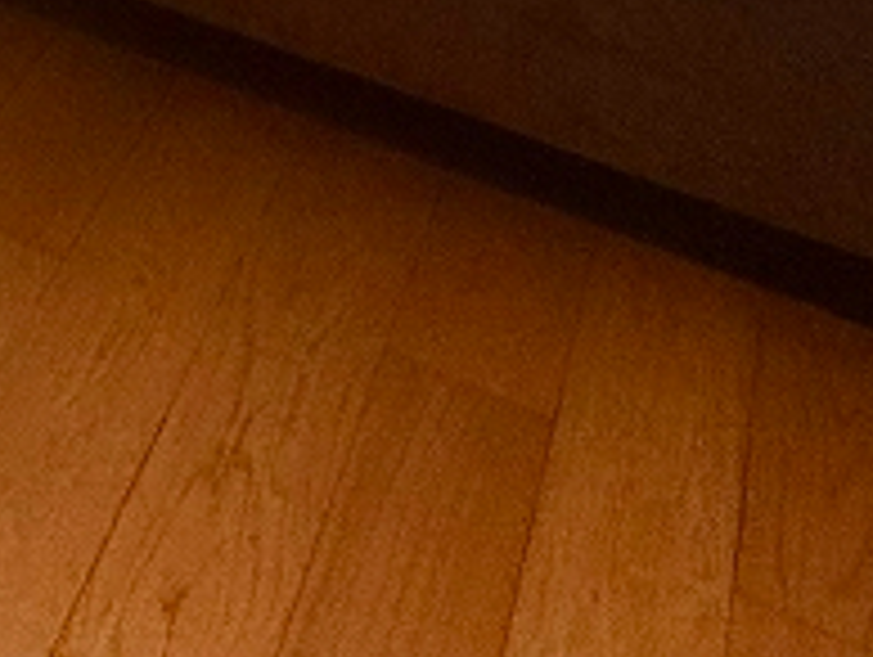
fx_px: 1818
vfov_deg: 13.4
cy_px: -1017
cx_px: -176
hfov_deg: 24.5
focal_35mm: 72
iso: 80
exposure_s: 1/100
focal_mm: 2.22
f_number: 2.2
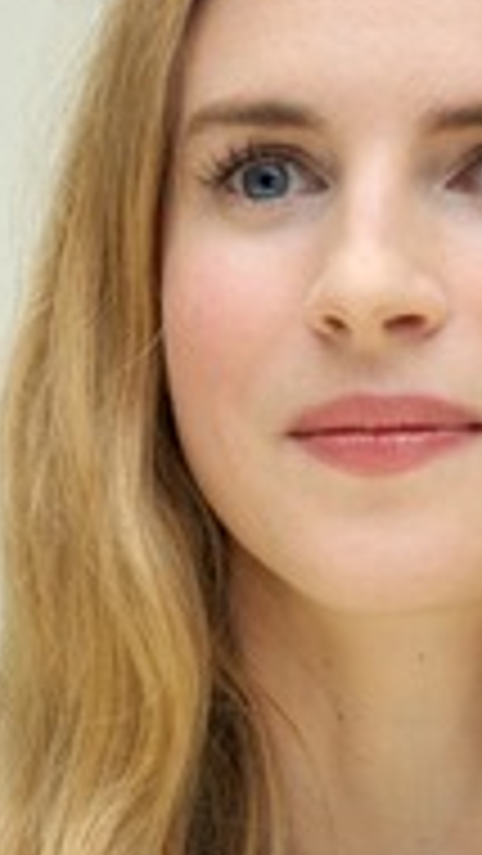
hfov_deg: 2.4
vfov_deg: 4.3
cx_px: 324
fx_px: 11509
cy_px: 544
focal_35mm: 507
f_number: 5.6
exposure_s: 1/60
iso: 640
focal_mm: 230
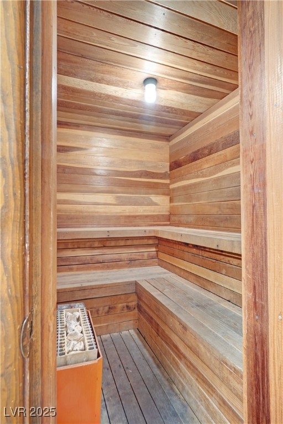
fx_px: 189
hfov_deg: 73.7
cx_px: 142
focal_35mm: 16
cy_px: 212
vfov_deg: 96.7
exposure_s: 1.3
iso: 500
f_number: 10
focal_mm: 16
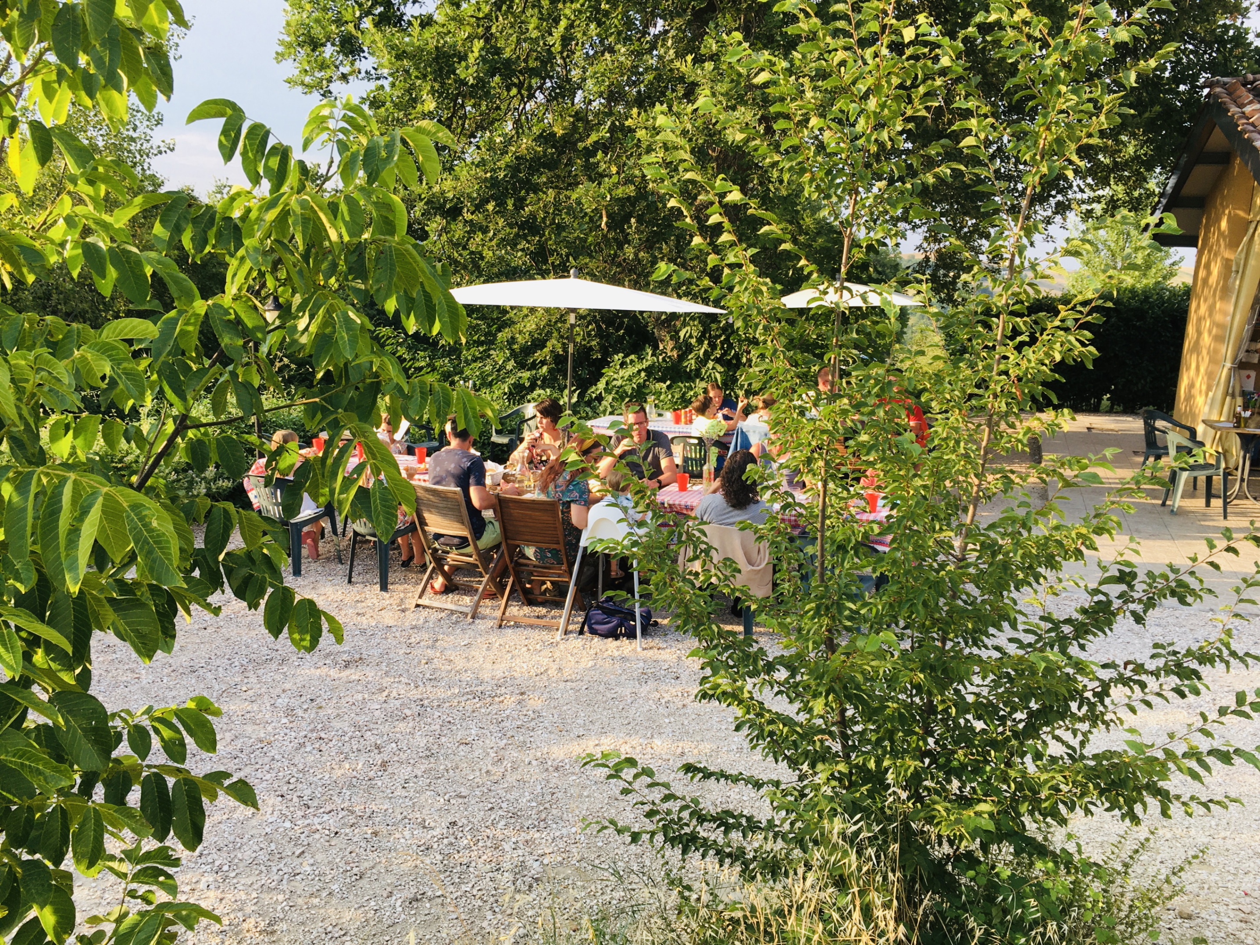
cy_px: 472
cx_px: 630
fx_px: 1056
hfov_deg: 61.7
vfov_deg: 48.2
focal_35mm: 29
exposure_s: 1/214
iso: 25
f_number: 2.2
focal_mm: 4.15
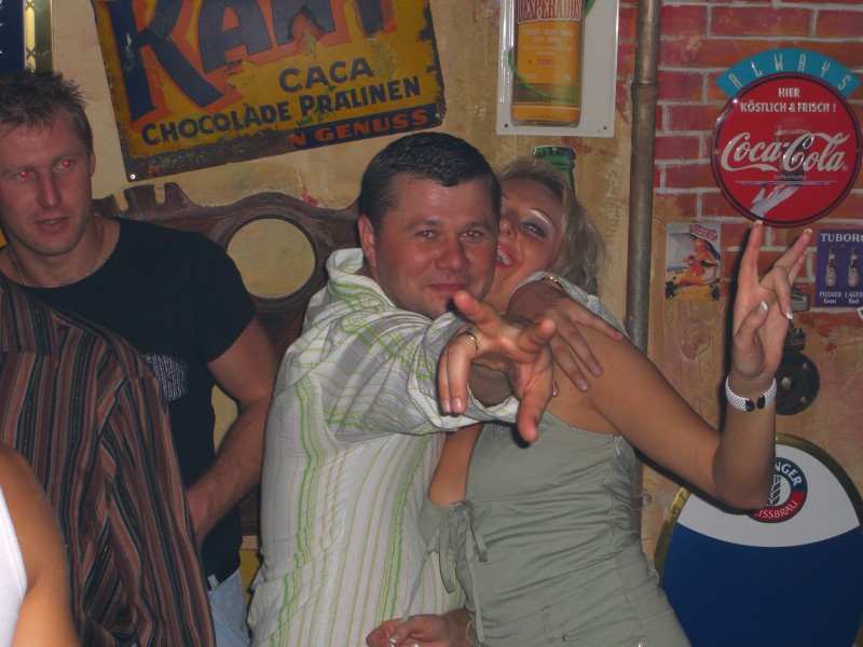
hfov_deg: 24.4
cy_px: 324
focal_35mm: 80
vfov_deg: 18.4
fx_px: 1994
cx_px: 432
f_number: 4.4
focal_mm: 16.6
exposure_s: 1/60
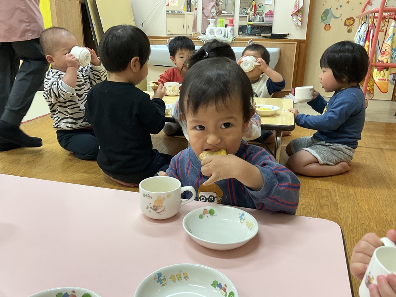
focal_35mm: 29
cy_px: 148
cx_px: 198
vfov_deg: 48.2
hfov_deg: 61.7
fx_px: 332
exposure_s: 1/60
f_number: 1.8
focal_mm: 3
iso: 64
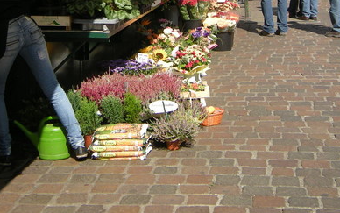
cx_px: 138
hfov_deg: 24.9
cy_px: -42
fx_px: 770
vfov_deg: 15.2
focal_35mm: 83
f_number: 6.4
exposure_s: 1/140
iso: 64
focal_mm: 6.3
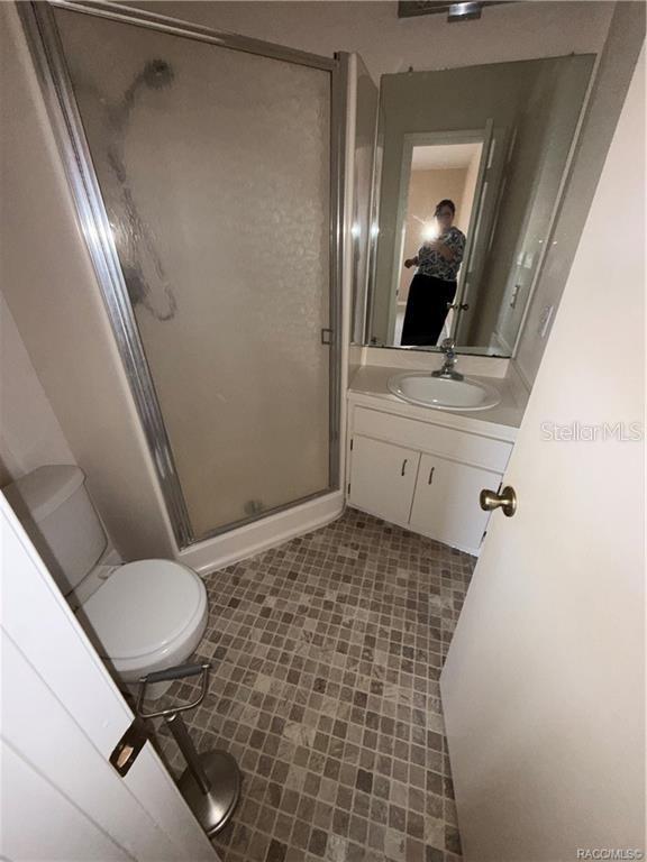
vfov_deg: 102.1
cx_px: 324
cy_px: 431
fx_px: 349
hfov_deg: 85.7
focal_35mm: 14
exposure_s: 1/60
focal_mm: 2.22
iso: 100
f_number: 2.2
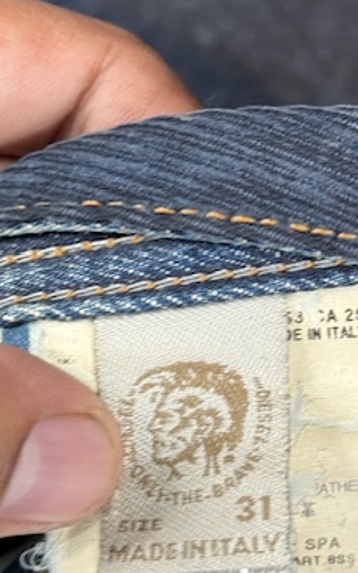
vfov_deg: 23.3
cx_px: 233
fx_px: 1388
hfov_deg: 14.7
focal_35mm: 89
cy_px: 316
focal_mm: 6.76
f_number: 1.78
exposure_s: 1/50
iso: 64
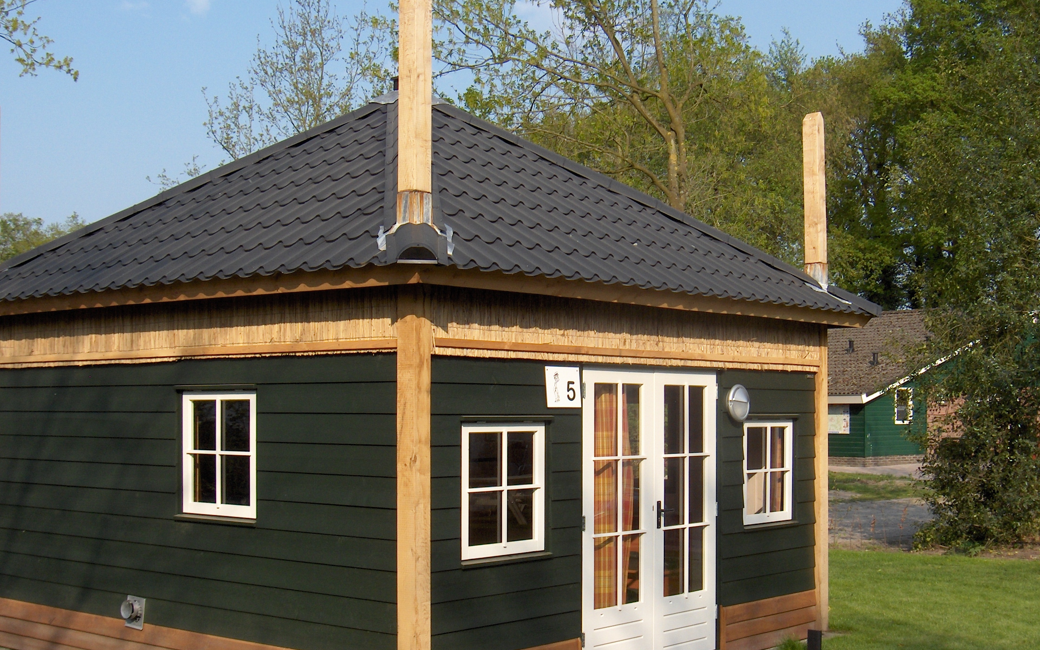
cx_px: 537
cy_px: 411
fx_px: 1389
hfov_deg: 41.0
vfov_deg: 26.3
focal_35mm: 49
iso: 100
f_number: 4.8
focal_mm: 8
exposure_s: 1/415
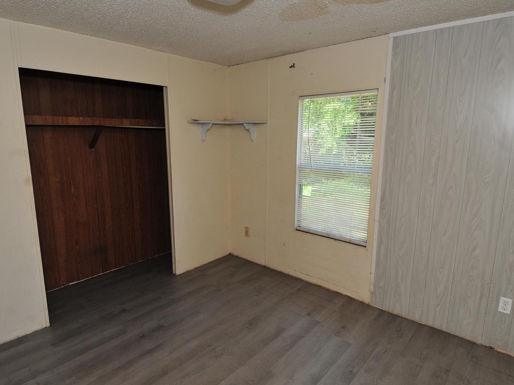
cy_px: 191
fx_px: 297
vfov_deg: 66.0
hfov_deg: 81.7
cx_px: 251
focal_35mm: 20
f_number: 8
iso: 400
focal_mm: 12
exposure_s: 1/60
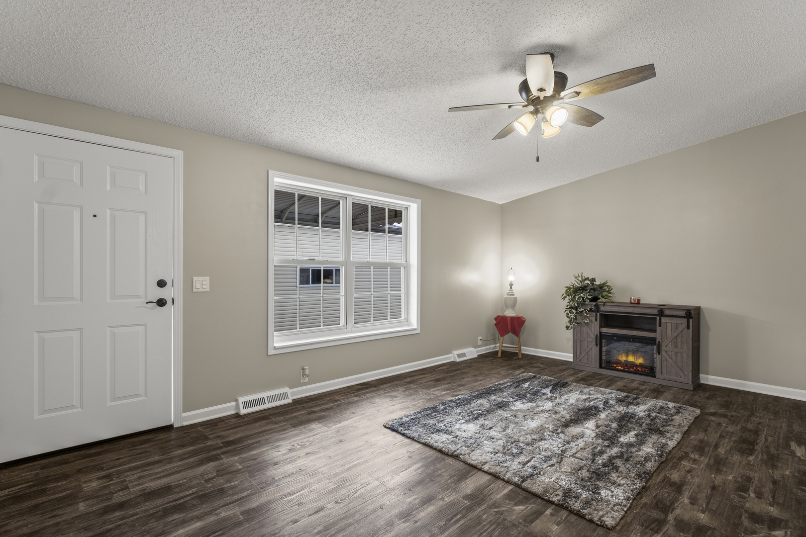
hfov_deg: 96.7
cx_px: 403
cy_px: 268
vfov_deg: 73.7
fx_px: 358
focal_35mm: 16
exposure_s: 1/4
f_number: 8
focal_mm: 10.5
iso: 400
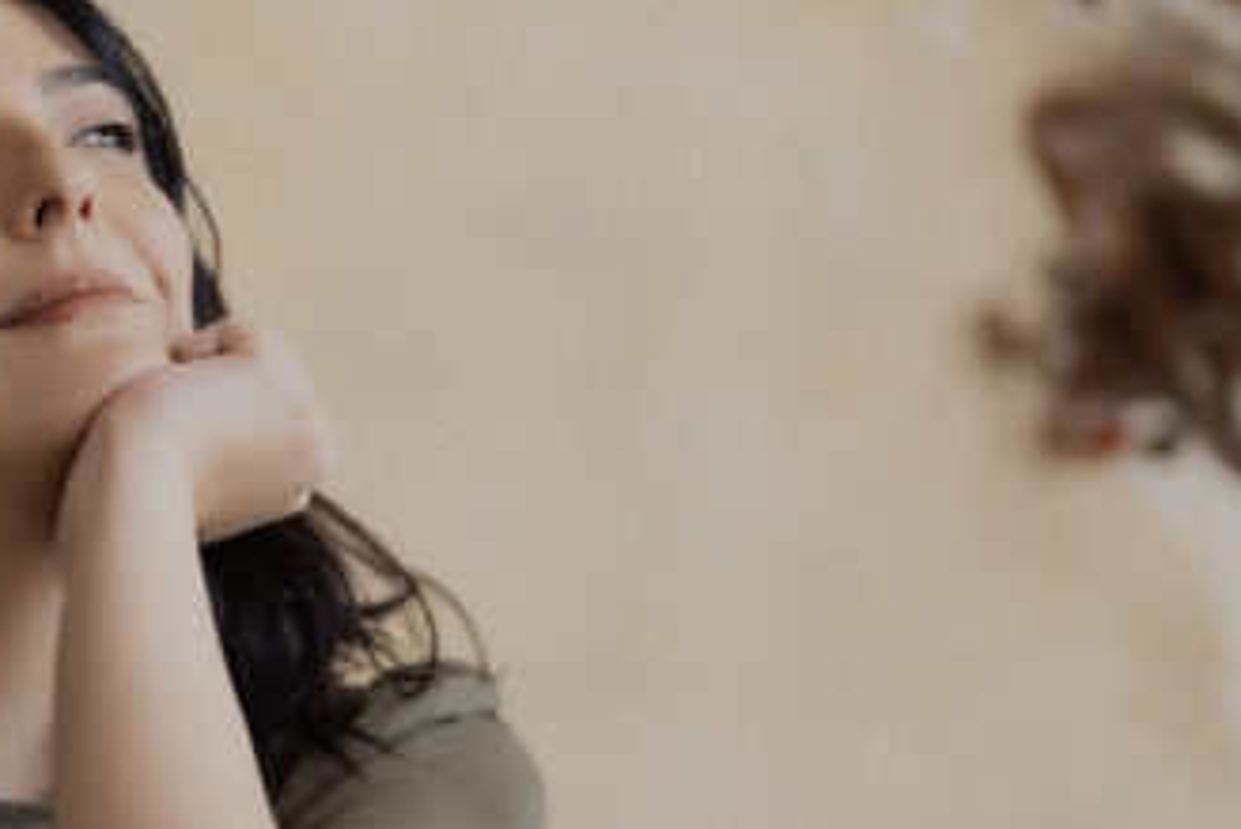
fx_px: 4414
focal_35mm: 128
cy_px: 450
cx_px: 238
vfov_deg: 10.7
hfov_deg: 15.9
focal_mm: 50
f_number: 1.2
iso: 160
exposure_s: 1/80
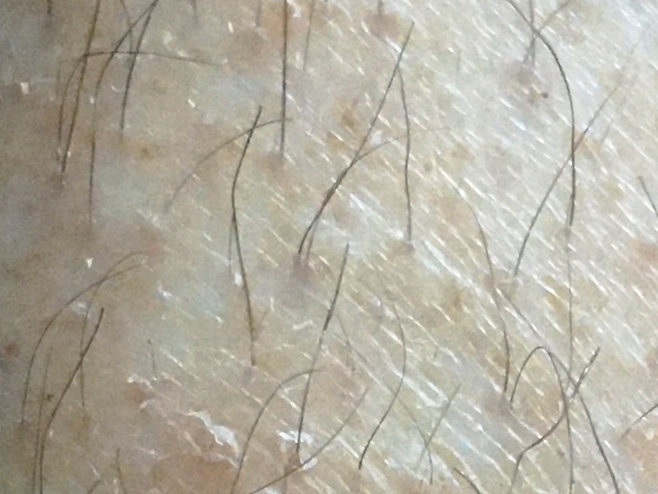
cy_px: 911
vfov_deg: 9.4
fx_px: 2851
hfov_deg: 13.1
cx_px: 543
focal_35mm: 150
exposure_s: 1/30
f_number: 2.2
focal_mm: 4.15
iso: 160
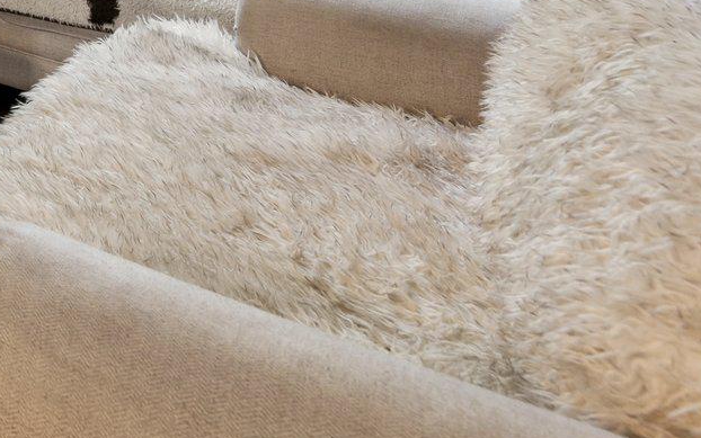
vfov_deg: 20.8
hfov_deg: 27.1
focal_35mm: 47
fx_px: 898
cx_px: -389
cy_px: -310
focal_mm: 14
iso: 400
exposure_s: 1/20
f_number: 7.1
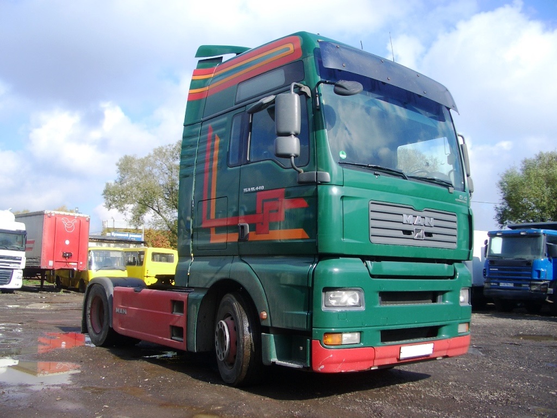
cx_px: 278
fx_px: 563
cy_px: 209
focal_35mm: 35
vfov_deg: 40.7
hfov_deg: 52.6
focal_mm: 5.8
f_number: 4.3
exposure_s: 1/320
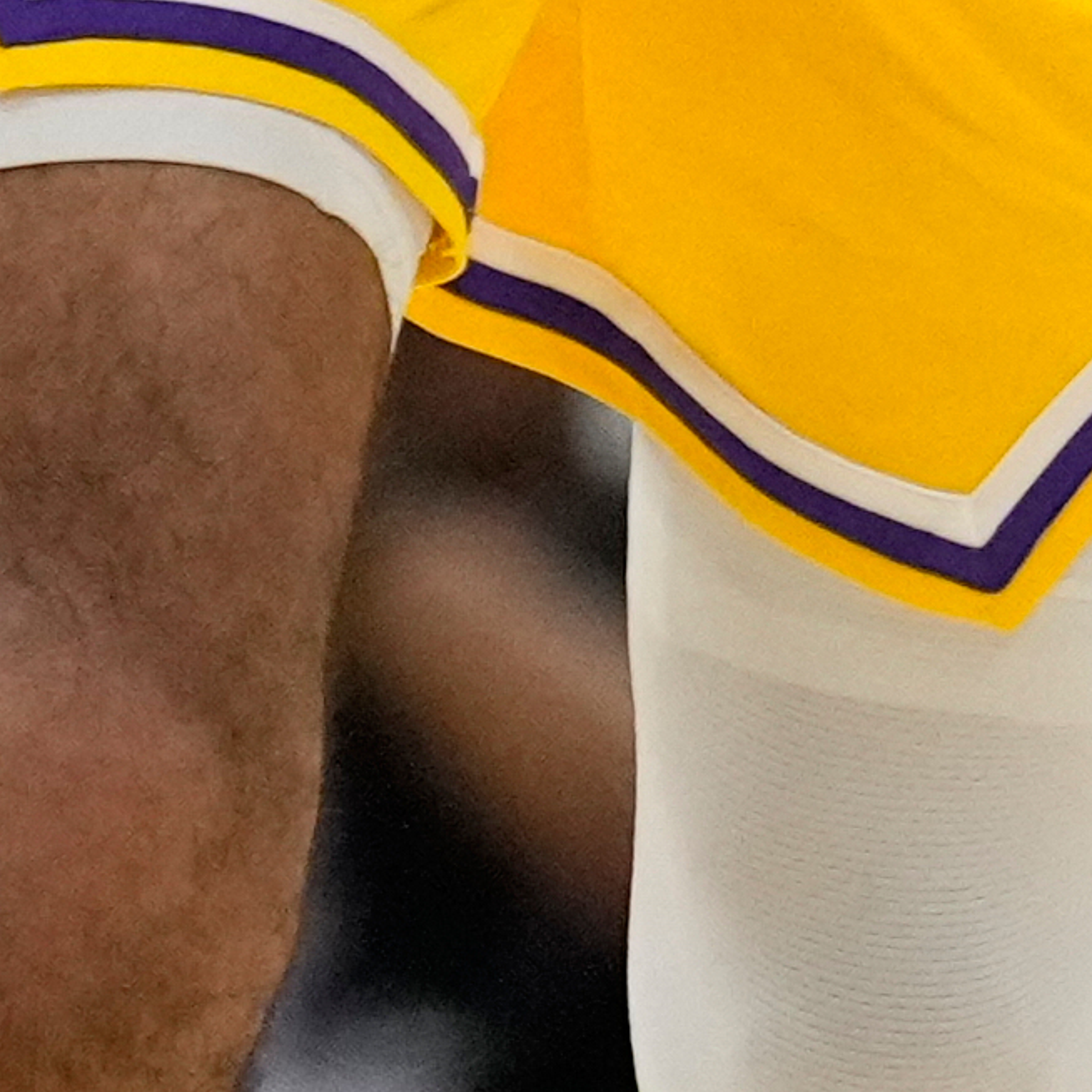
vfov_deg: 0.8
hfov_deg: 0.8
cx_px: -429
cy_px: -1651
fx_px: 78090
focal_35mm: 2188
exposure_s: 1/2500
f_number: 2.8
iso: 4000
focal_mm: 200
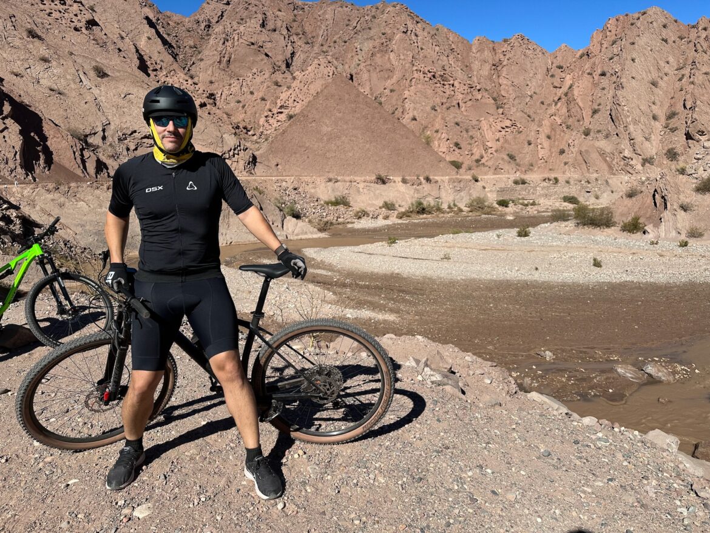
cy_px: 266
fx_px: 492
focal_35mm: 24
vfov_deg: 56.8
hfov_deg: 71.6
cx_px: 355
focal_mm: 6.86
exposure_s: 1/5263
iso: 80
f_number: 1.78
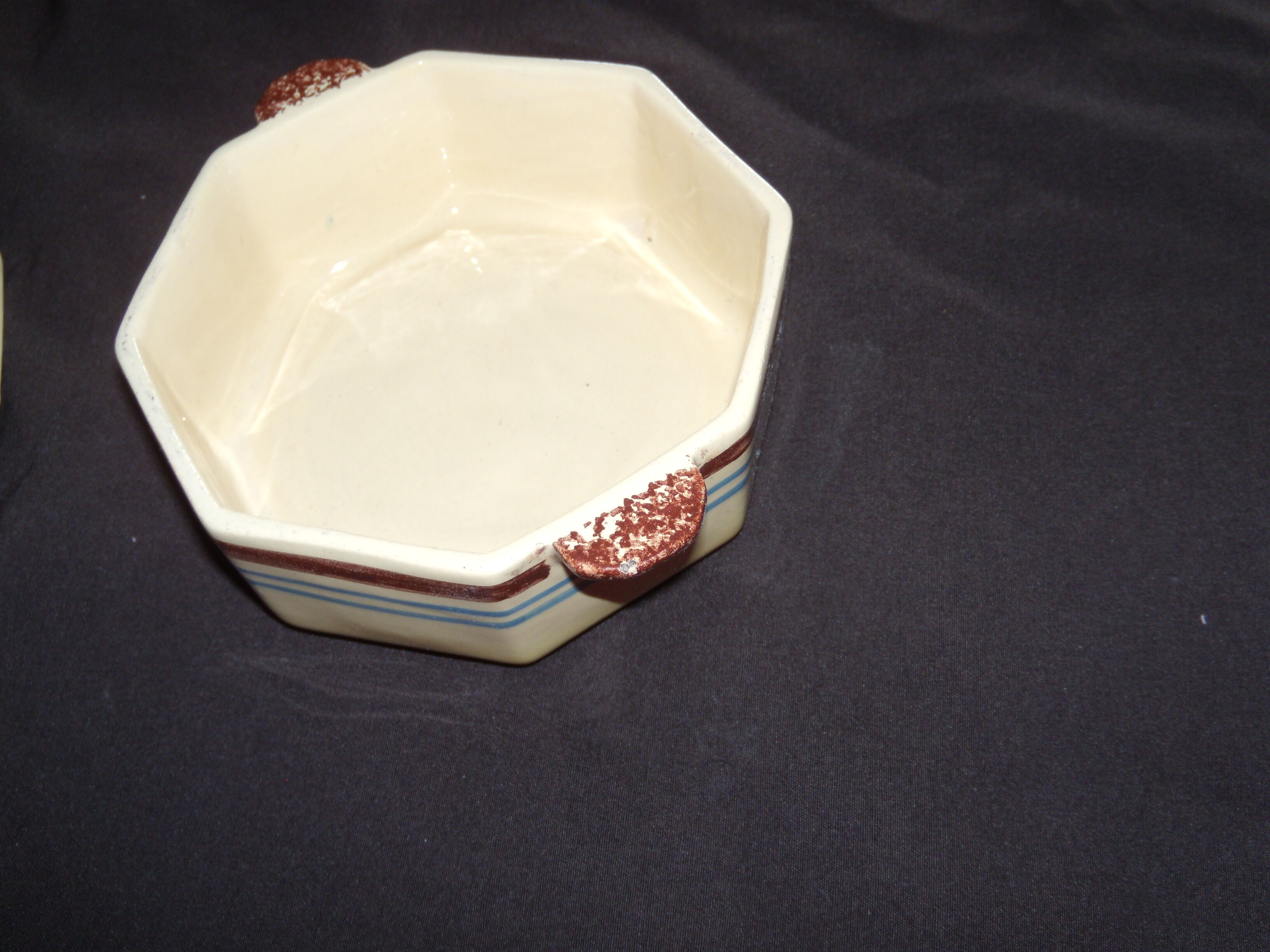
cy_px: 476
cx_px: 635
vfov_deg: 39.7
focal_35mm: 36
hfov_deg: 51.4
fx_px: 1321
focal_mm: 6.4
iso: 80
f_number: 3.6
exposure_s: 1/30
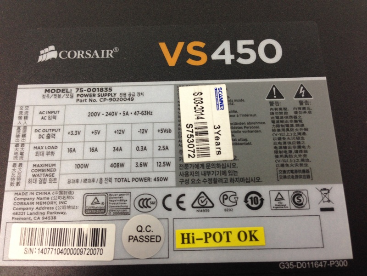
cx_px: 184
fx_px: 350
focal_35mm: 33
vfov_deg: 42.9
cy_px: 138
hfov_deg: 55.4
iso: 80
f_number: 2.4
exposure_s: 1/20
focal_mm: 4.12
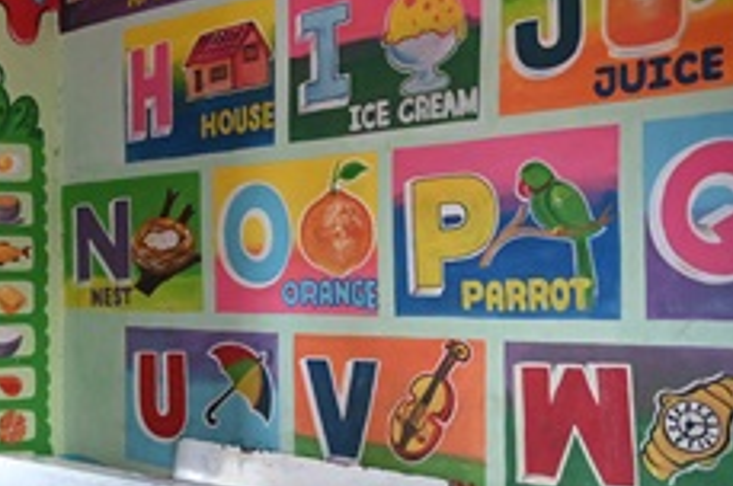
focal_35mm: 63
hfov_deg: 26.8
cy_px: 313
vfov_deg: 21.4
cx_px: -224
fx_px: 1281
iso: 2000
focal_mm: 24
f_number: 4
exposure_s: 1/100
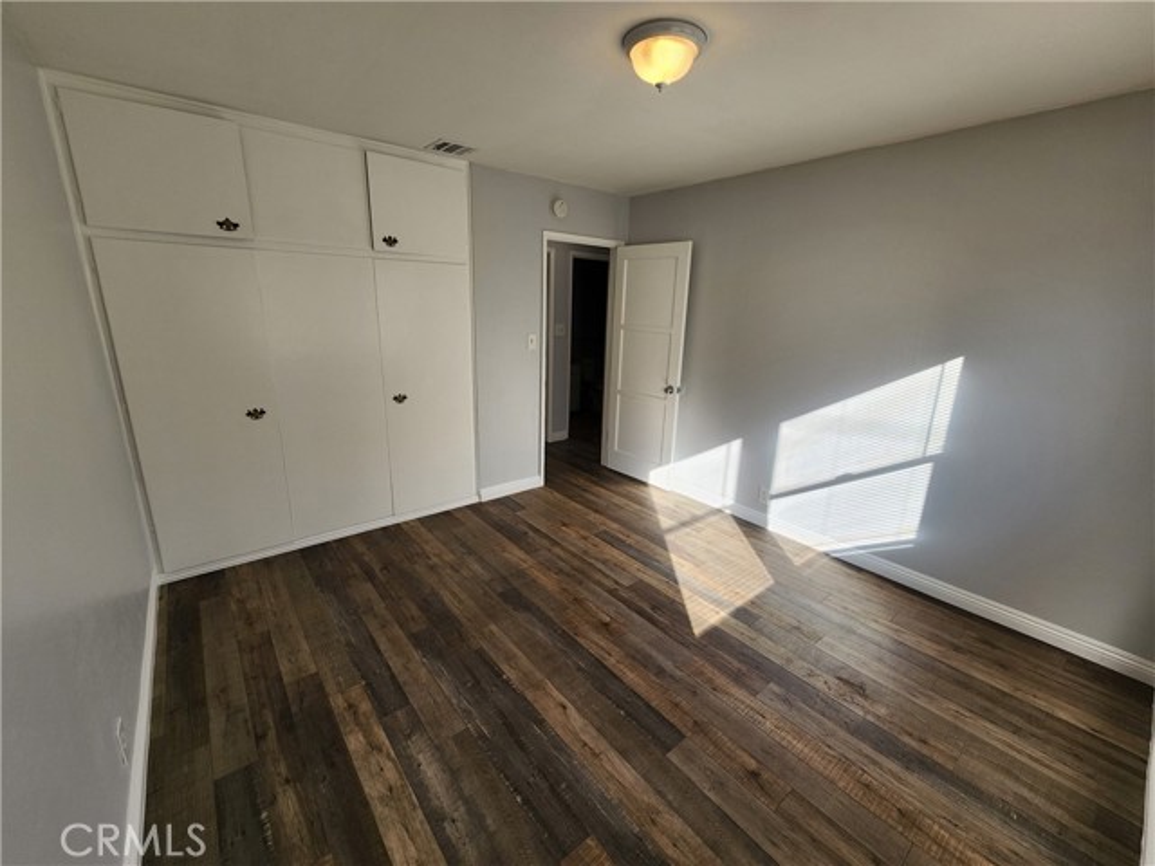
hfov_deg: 106.2
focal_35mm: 13
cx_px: 578
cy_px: 433
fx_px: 434
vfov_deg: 89.9
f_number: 2.2
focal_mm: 2.2
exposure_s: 1/383
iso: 50
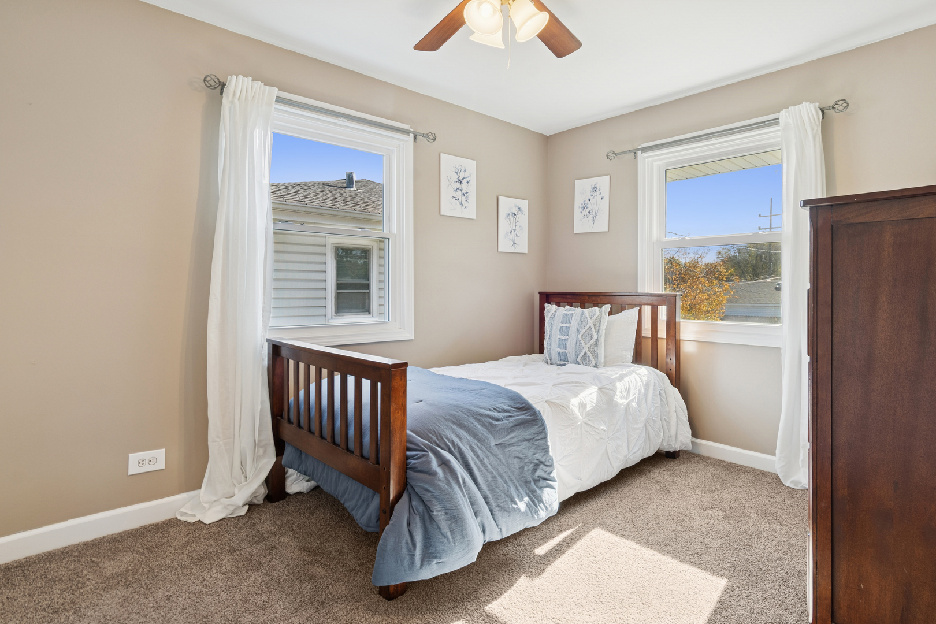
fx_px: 468
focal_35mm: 18
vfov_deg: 67.4
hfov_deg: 90.0
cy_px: 312
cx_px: 468
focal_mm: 12
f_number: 8
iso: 250
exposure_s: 1/8
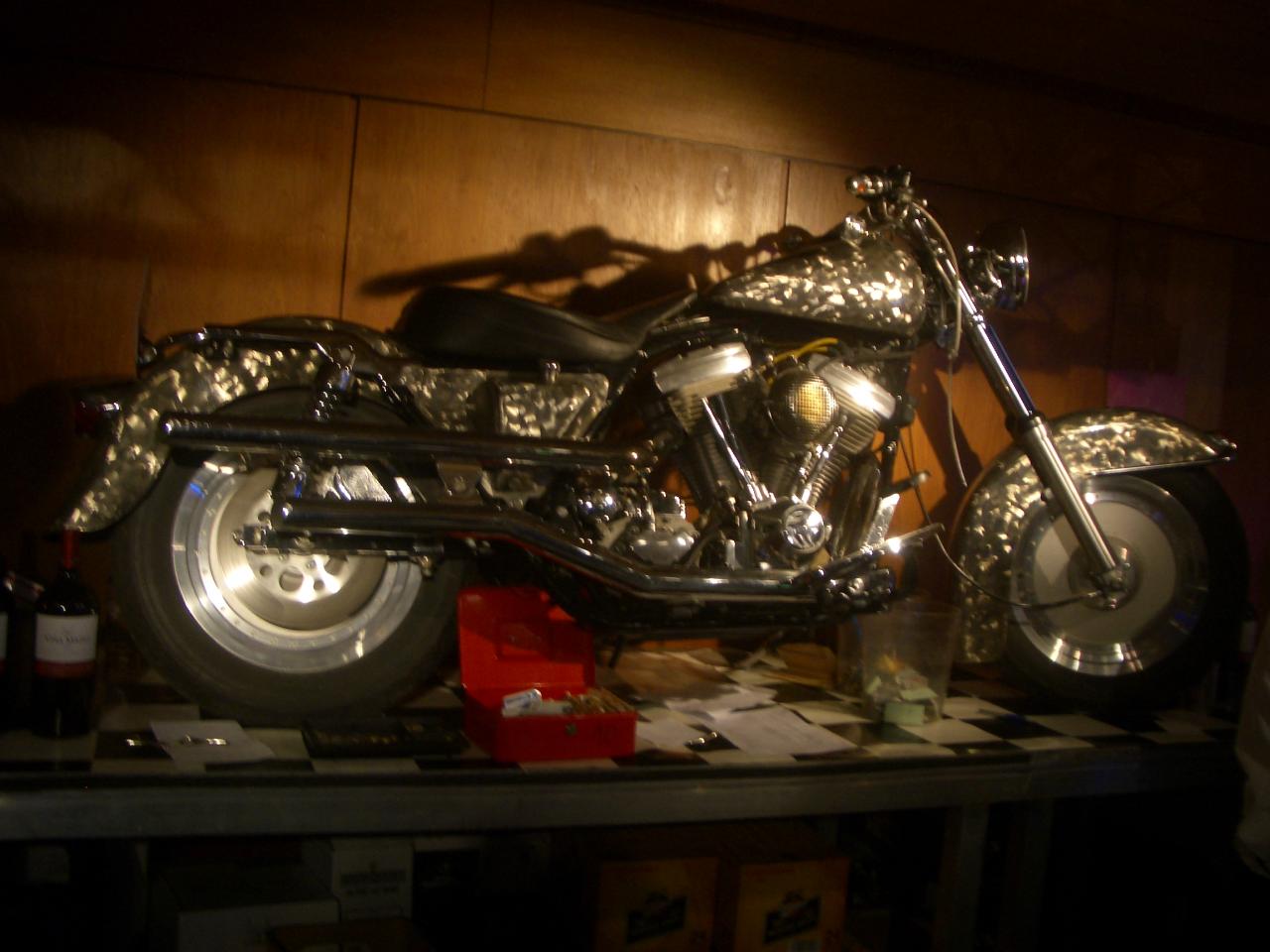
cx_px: 635
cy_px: 476
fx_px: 1284
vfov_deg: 40.7
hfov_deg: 52.6
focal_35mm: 35
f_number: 2.6
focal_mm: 5.8
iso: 50
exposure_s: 1/8
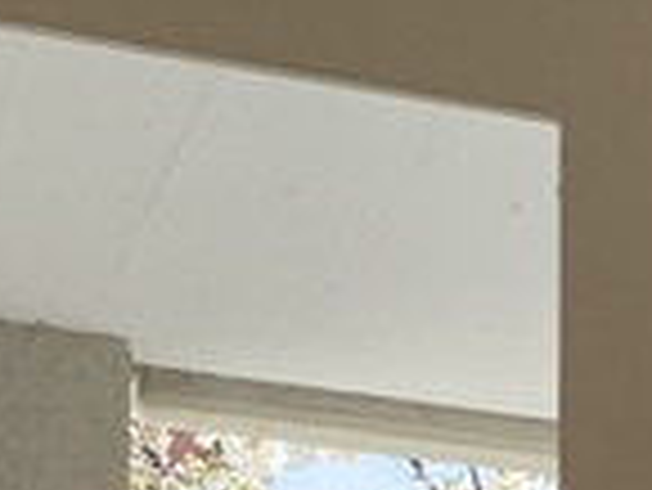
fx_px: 3469
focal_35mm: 184
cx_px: 1727
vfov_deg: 7.3
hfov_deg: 9.2
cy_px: 1389
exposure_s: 1/457
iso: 25
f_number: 1.8
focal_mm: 4.25
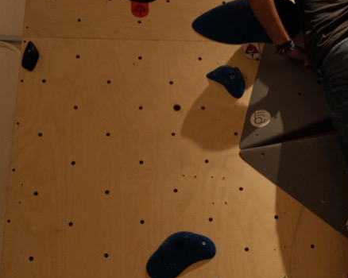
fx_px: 741
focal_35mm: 72
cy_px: 93
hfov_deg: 25.5
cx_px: 317
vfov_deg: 21.2
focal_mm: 27.7
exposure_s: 1/180
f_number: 5.6
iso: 3200
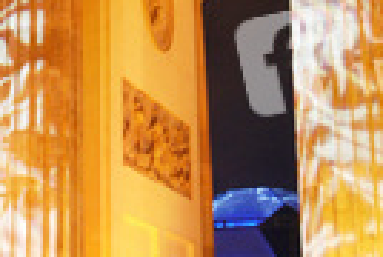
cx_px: 123
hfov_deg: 19.0
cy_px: -94
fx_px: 1141
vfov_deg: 12.4
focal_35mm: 107
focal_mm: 24
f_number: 4
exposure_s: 1/8
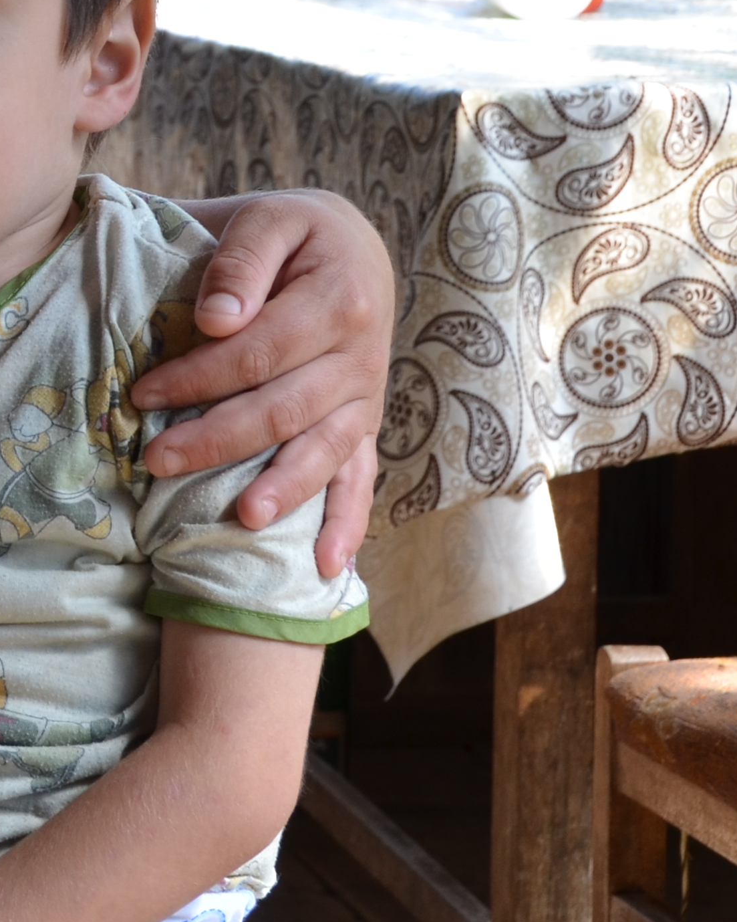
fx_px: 4245
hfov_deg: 9.6
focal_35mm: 156
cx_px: -400
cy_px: 185
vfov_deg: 12.3
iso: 200
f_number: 5.6
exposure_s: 1/125
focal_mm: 31
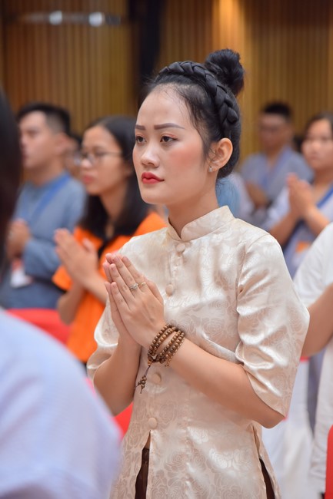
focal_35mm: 120
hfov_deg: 11.4
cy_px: 250
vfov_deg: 17.1
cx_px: 166
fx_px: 1666
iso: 1250
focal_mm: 120
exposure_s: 1/160
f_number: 4.5
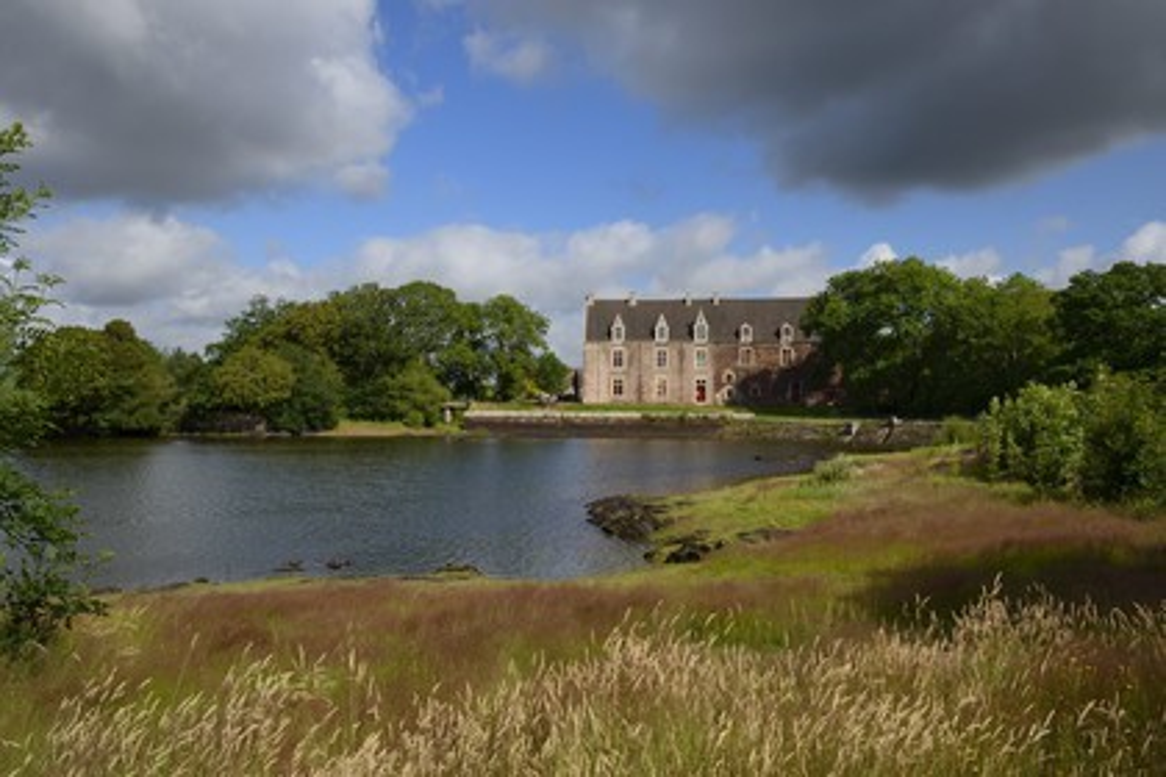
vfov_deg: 45.0
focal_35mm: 29
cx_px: 583
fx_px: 939
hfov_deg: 63.7
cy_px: 388
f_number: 14
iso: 200
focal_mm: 29
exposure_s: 1/200
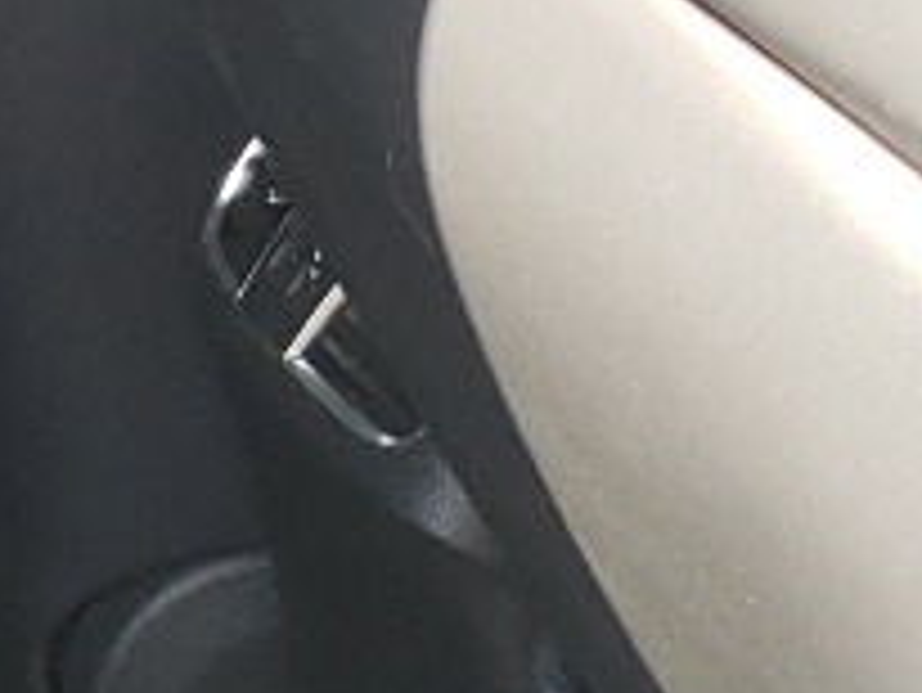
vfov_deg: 7.2
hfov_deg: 8.6
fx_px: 5410
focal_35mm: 203
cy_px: -297
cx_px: -1520
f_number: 1.5
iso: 50
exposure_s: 1/149
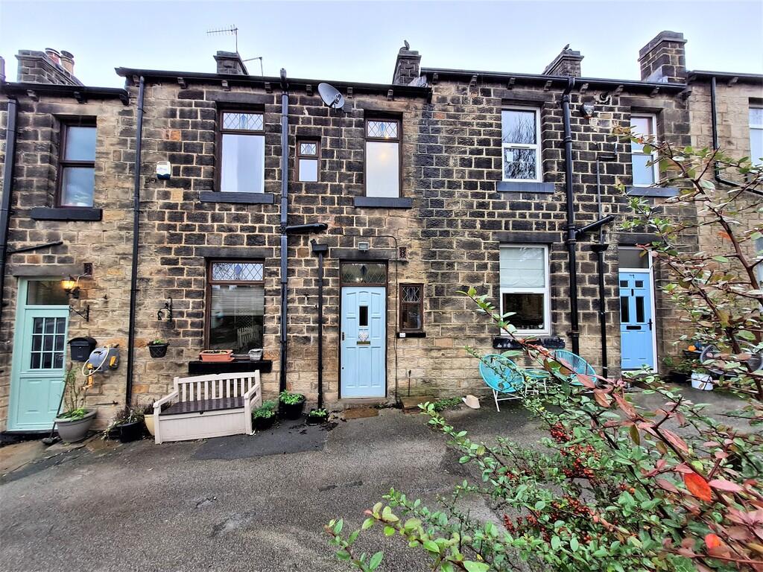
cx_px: 382
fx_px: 287
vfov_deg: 89.9
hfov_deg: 106.2
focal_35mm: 13
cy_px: 286
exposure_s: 1/50
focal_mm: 1.74
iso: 64
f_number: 2.2
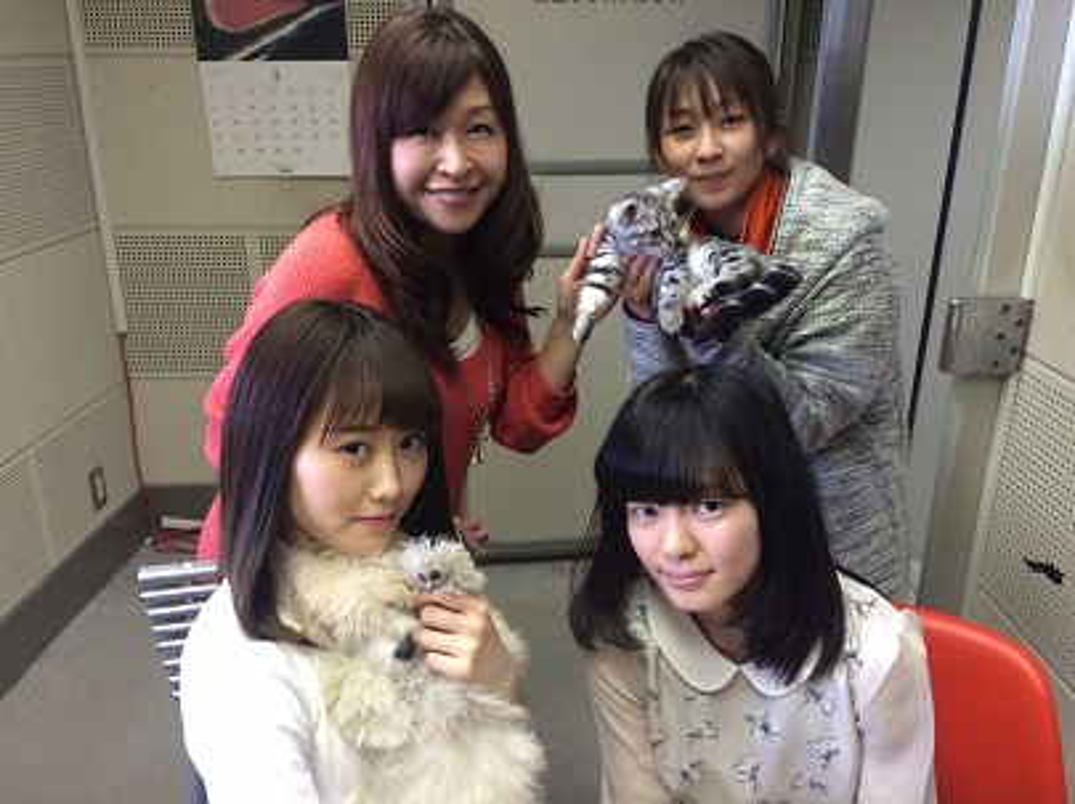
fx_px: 900
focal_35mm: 29
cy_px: 402
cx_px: 538
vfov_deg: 48.2
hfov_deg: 61.7
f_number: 2.2
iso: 160
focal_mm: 4.15
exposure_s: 1/33
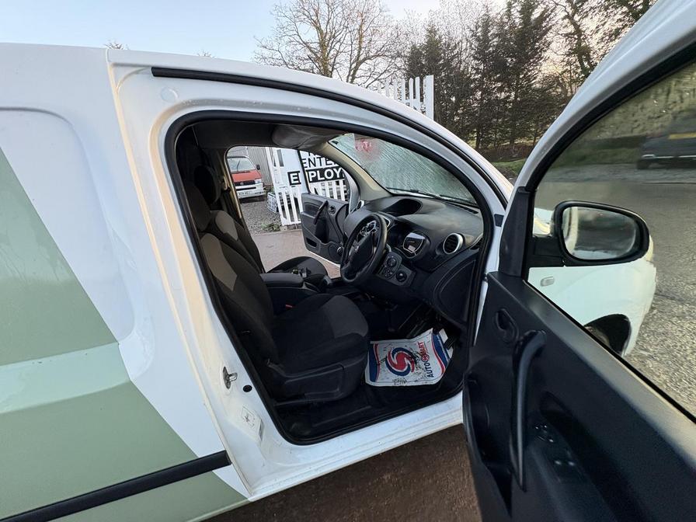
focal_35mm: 14
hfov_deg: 102.1
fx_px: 281
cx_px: 348
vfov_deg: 85.7
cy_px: 261
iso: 125
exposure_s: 1/113
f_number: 2.2
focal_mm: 2.22
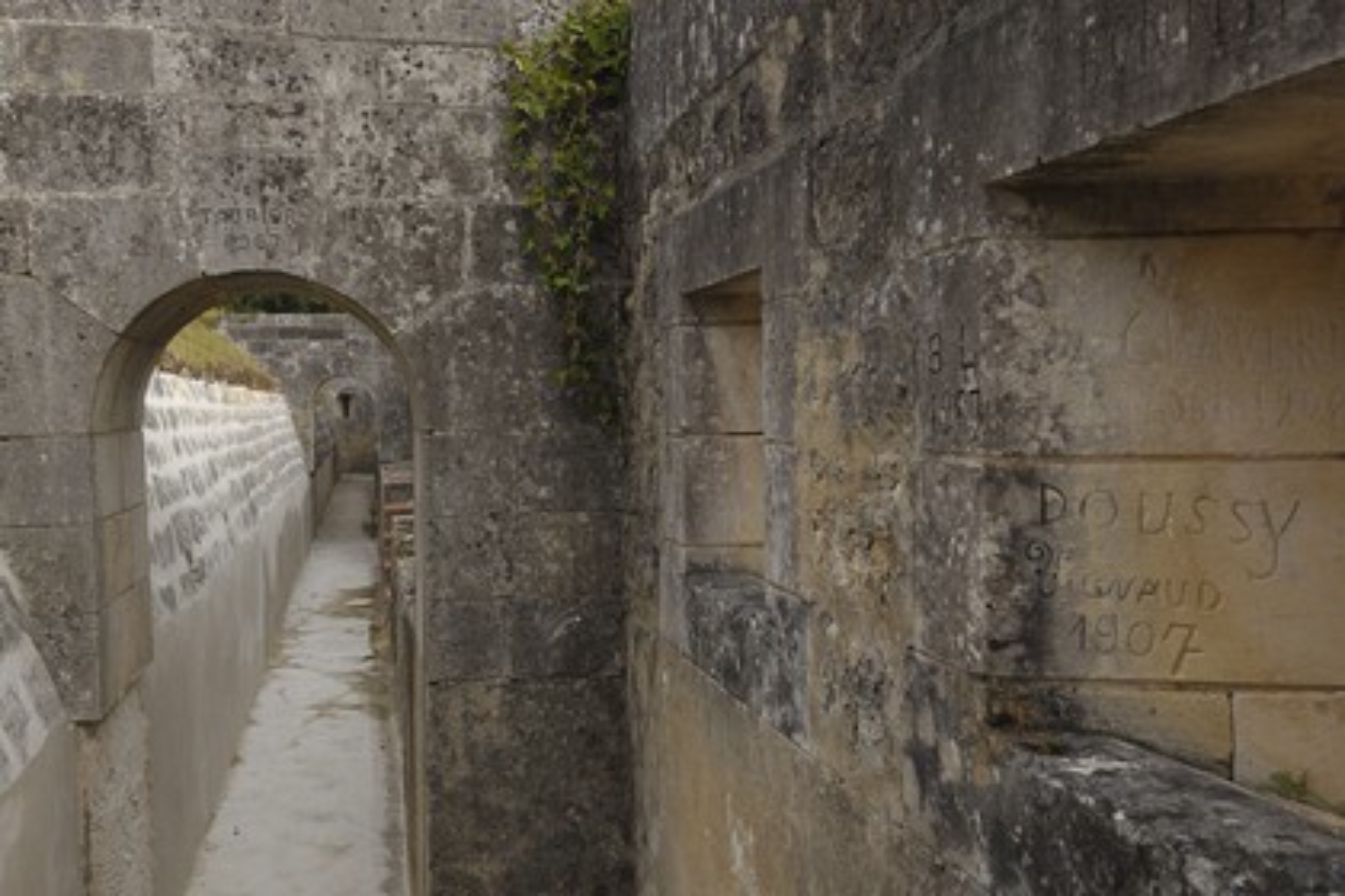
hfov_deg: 57.2
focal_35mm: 33
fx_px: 1233
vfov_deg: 40.0
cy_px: 448
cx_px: 672
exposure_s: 1/80
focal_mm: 22
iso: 100
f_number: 8.5
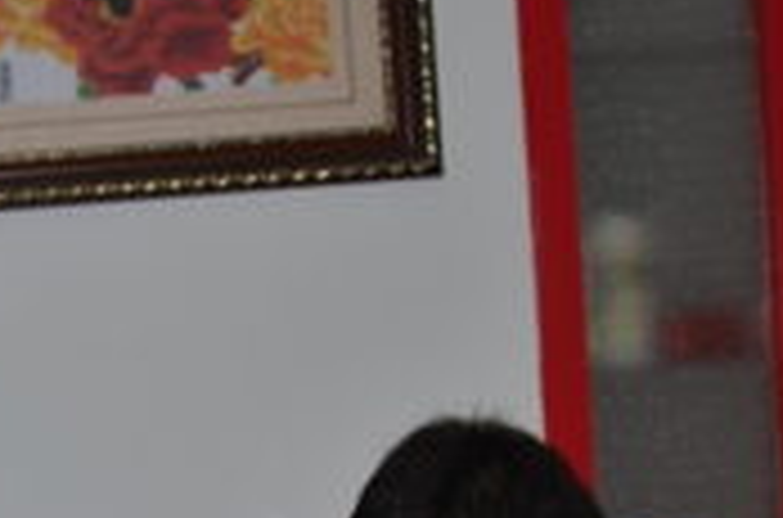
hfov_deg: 16.7
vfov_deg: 11.0
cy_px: 637
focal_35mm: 121
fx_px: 2625
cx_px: 50
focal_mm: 28
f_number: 3.5
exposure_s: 1/60
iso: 100
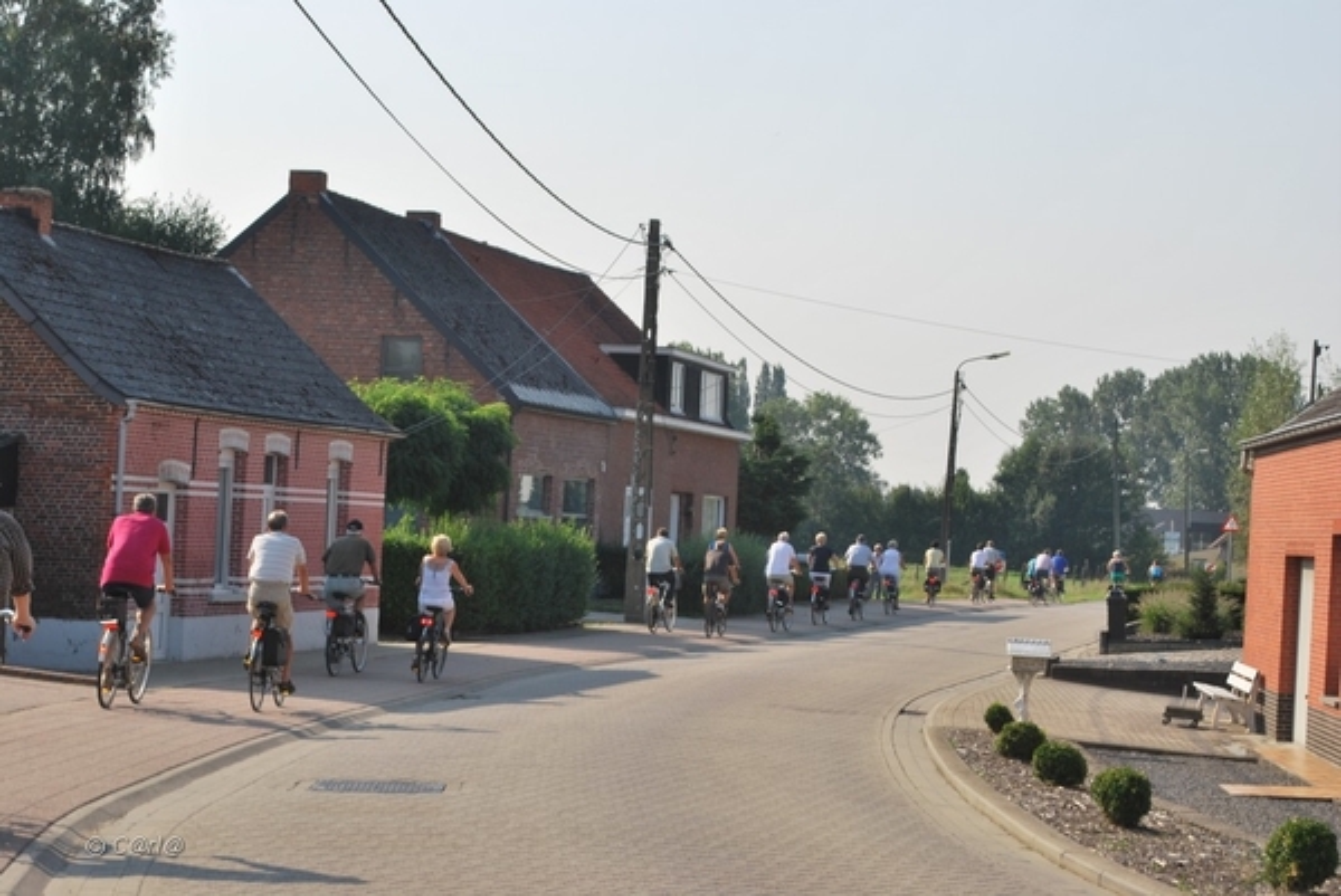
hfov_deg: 24.6
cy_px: 448
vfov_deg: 16.6
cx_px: 670
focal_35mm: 82
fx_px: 3075
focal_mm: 55
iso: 100
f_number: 9
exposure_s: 1/200
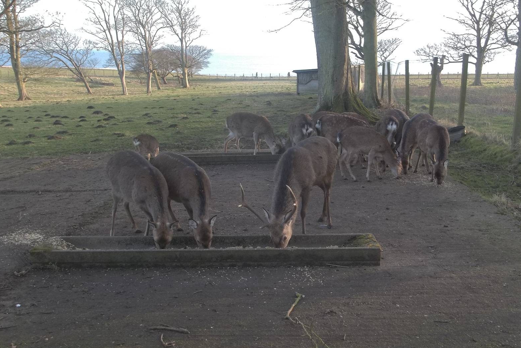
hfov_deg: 54.4
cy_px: 183
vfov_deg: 37.8
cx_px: 258
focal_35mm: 35
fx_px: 506
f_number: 3.3
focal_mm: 5.9
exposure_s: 1/50
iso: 80
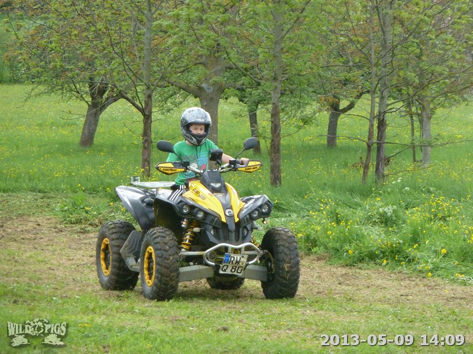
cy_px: 177
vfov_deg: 7.1
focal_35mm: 210
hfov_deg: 9.4
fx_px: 2869
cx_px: 236
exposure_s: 1/500
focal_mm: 34.4
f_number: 4.6
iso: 320
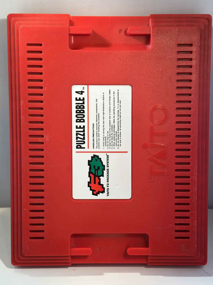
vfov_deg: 39.7
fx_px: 394
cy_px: 142
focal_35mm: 48
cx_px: 106
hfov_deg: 30.3
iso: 50
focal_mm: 6.86
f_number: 1.78
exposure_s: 1/50
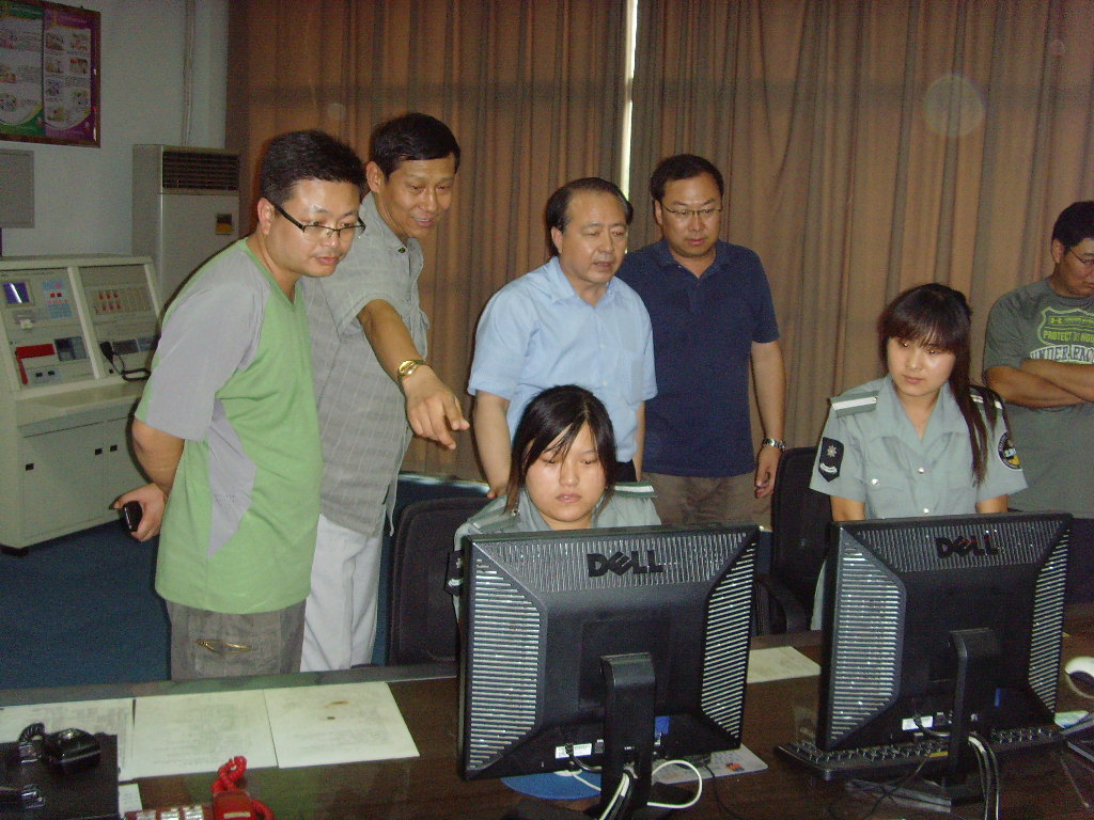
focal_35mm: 39
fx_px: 1233
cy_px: 410
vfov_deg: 36.8
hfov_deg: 47.9
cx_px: 547
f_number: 3.5
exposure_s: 1/45
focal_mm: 6.6
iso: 240
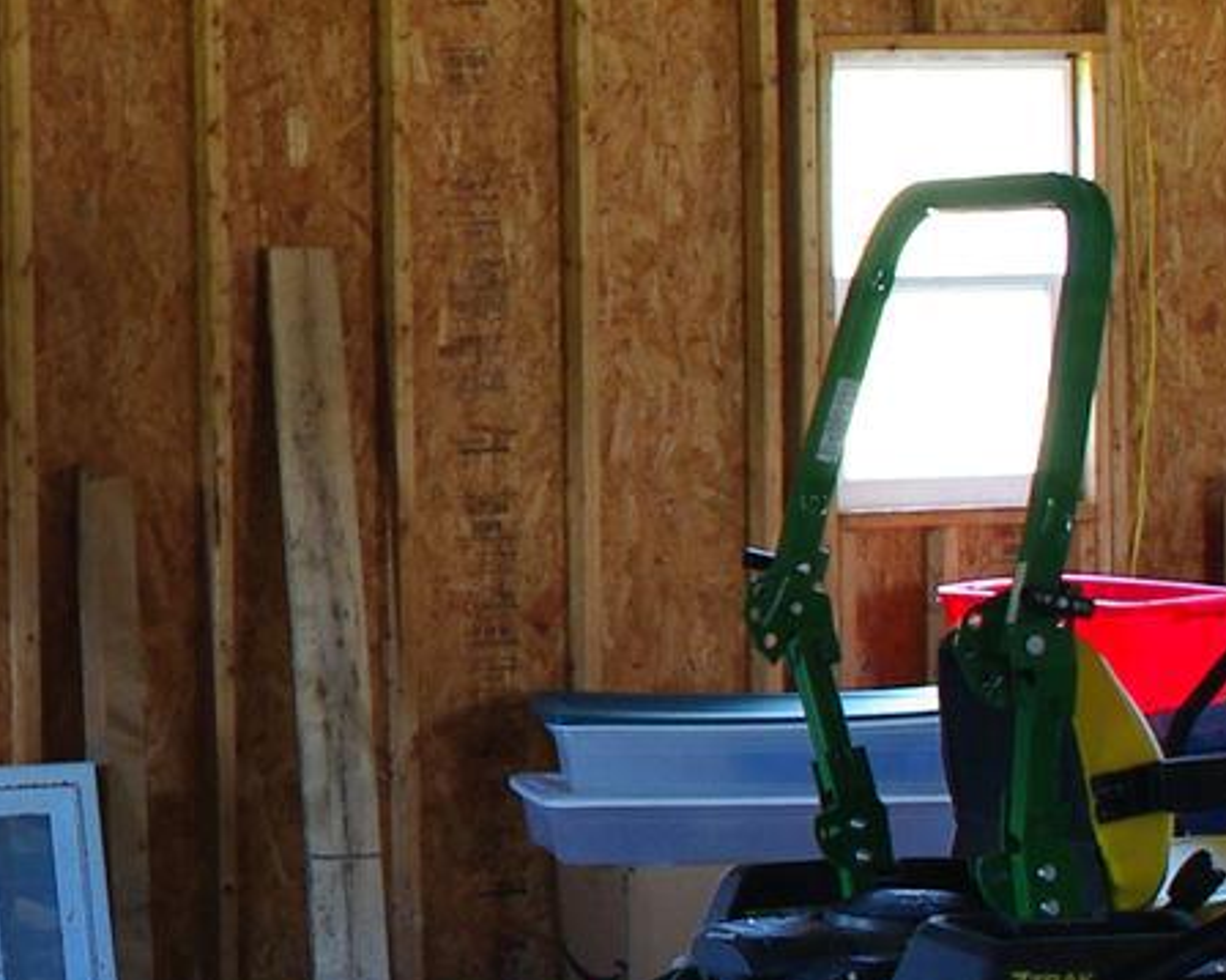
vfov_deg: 13.3
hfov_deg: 15.7
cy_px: 487
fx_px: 4207
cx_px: -375
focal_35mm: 116
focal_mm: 18
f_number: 6.7
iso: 200
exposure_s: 1/1.43
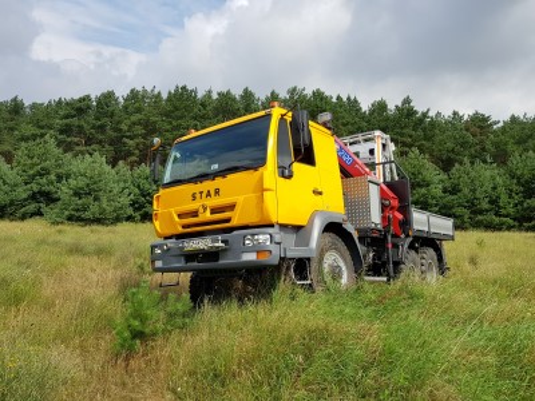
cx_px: 268
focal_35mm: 26
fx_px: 402
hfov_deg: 67.3
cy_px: 200
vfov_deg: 53.1
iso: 40
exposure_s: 1/1376
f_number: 1.7
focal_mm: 4.2
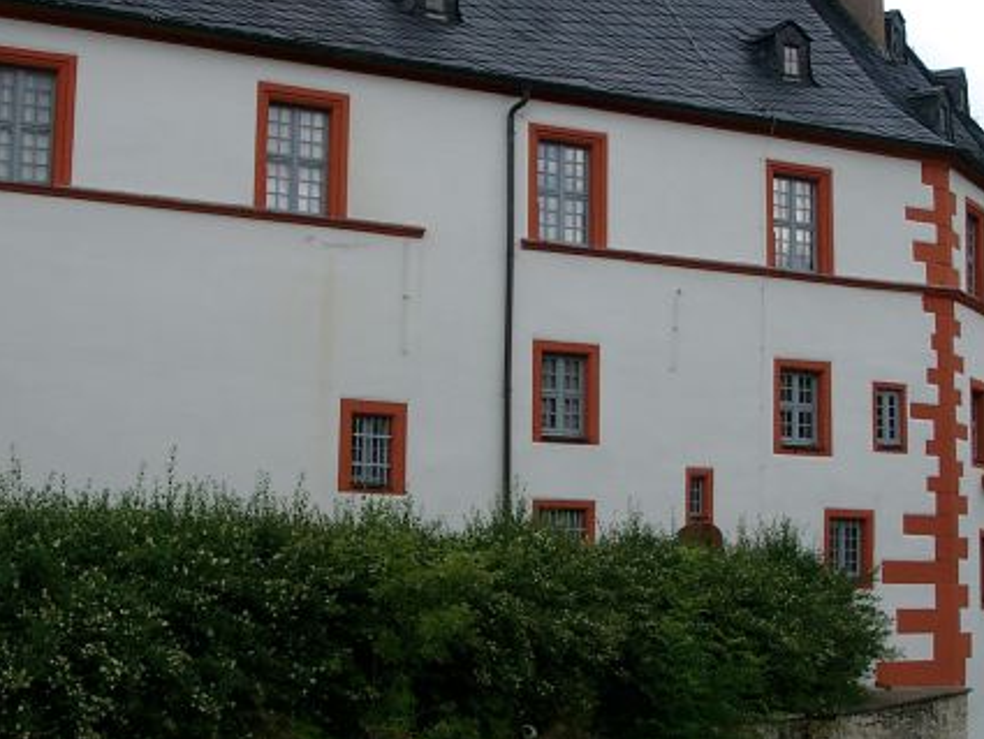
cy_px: 278
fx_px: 1820
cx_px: 551
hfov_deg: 30.2
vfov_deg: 22.9
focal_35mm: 64
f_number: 4
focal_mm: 7.13
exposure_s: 1/494
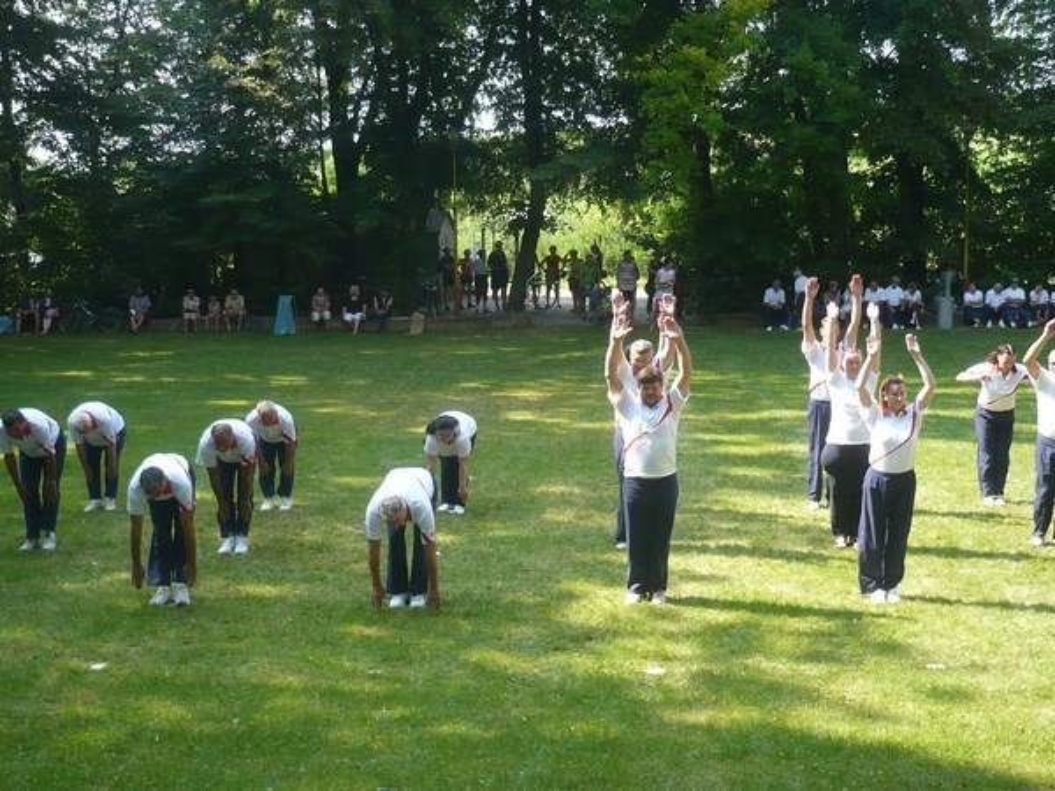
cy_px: 396
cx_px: 528
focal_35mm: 49
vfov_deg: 29.7
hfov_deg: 38.9
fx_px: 1493
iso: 100
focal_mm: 6
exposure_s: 1/250
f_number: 2.9
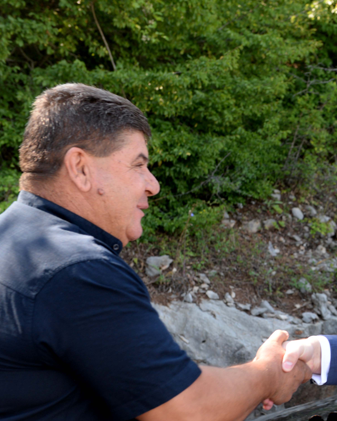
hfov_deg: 16.4
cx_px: 397
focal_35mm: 90
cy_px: 272
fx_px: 1122
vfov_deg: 21.2
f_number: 5
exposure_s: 1/250
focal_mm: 48
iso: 500
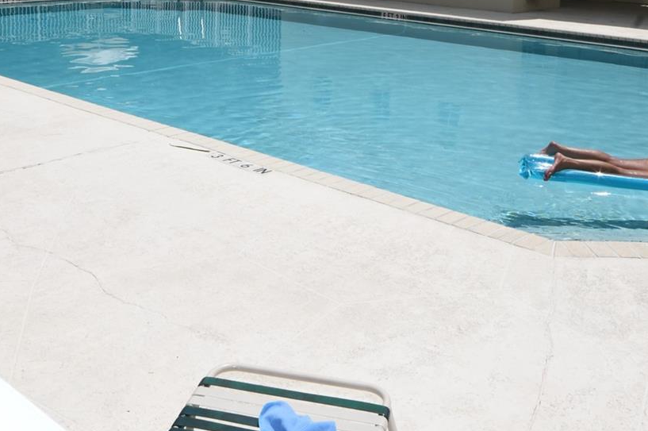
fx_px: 845
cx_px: 263
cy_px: 17
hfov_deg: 41.8
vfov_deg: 27.2
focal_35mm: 47
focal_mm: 16
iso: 200
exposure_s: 1/250
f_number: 20
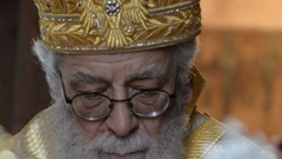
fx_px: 1630
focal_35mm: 218
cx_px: 120
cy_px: 155
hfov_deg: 9.9
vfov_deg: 5.6
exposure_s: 1/125
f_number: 2.8
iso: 2000
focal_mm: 52
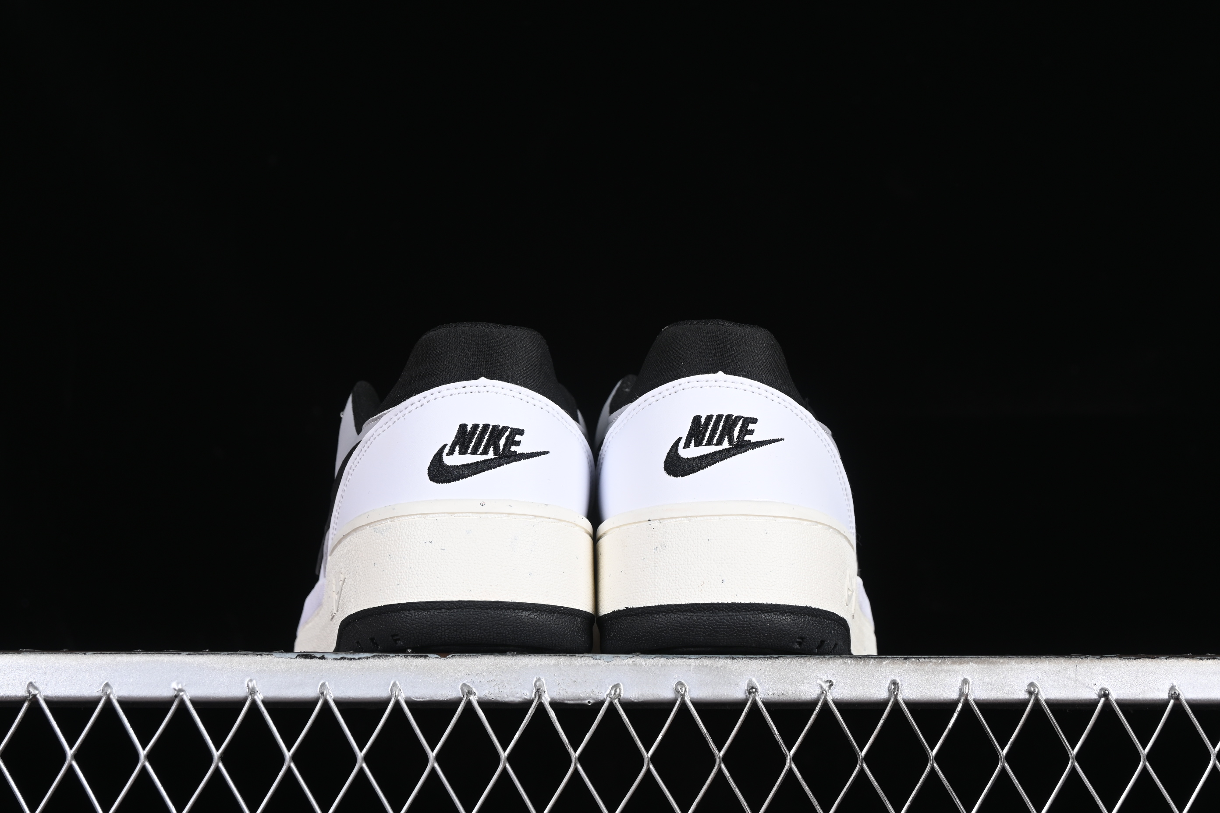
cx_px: 610
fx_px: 2541
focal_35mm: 75
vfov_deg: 18.2
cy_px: 406
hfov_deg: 27.0
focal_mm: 50
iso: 160
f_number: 7.1
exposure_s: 1/80
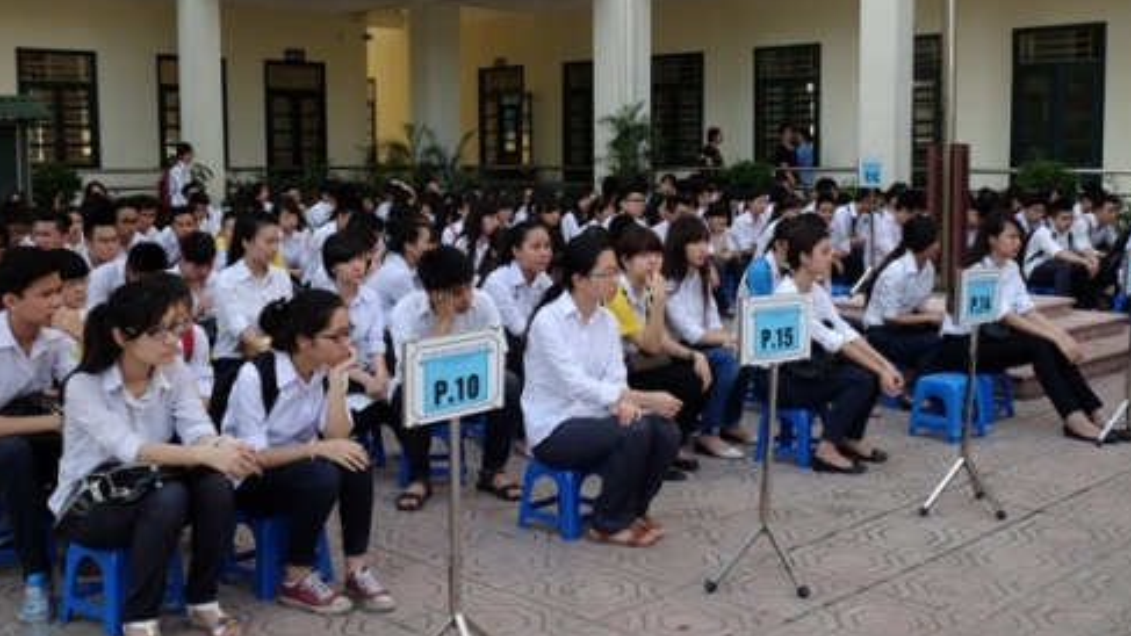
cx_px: 557
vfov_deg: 27.7
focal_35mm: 43
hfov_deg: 47.4
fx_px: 1290
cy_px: 266
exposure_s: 1/100
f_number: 7.1
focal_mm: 26.5
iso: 200
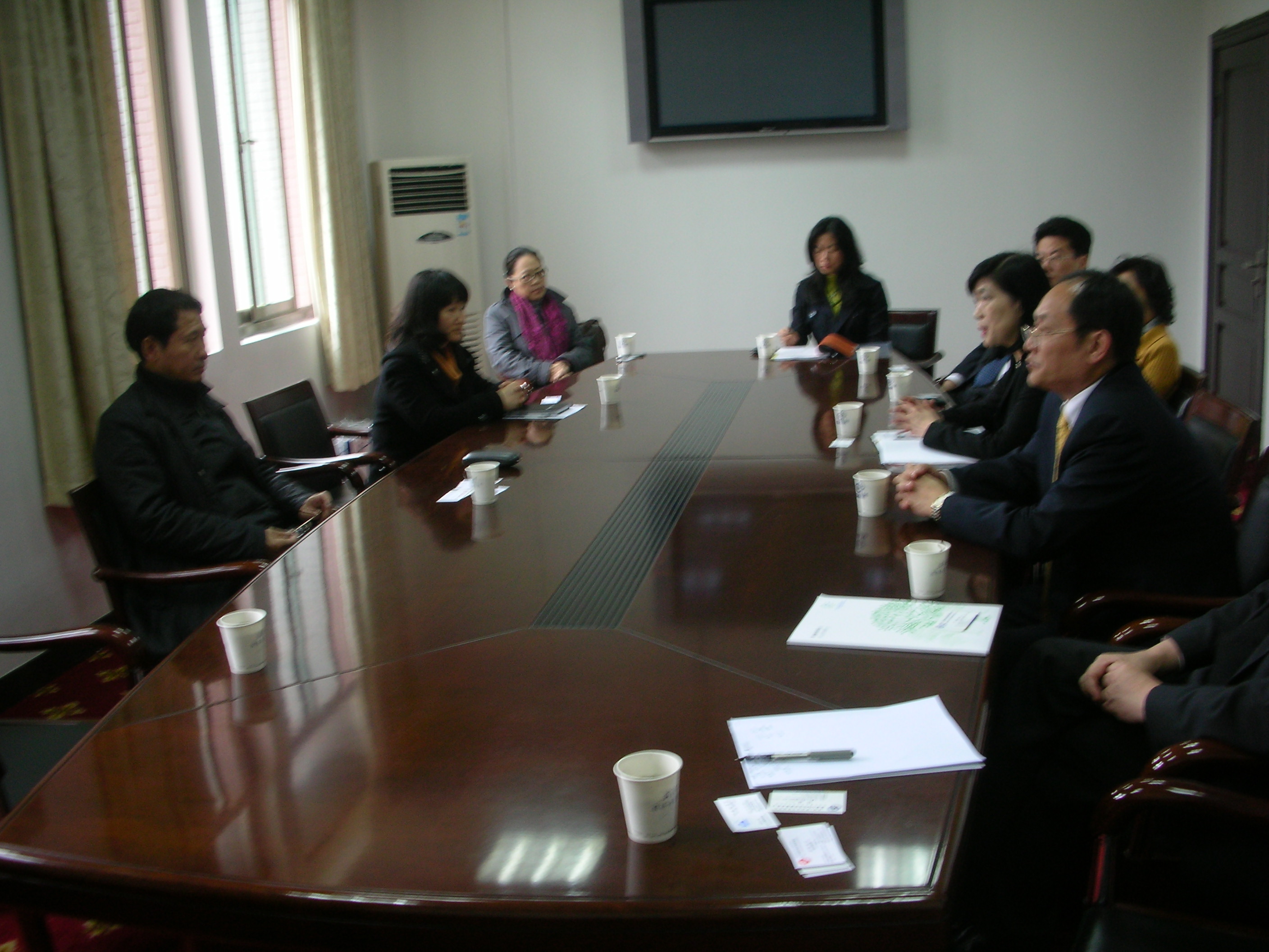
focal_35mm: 35
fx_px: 1283
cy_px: 476
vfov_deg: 40.7
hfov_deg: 52.6
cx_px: 634
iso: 50
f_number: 3
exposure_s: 1/10.6
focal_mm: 5.8
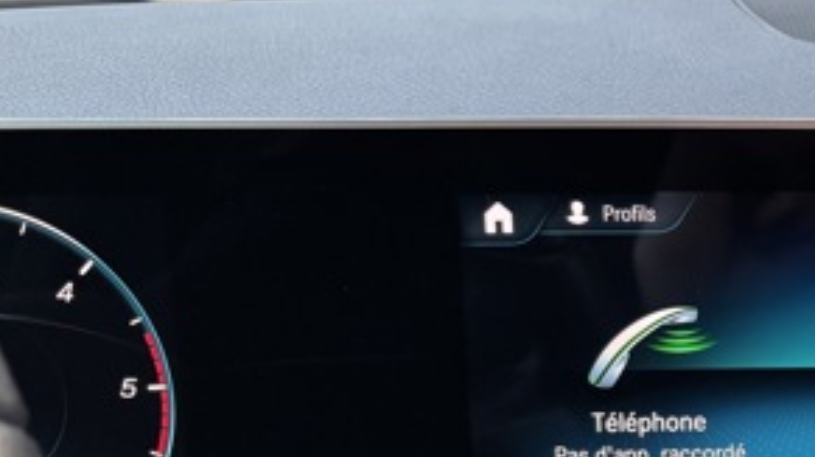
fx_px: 1684
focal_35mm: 78
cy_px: 418
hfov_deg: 23.7
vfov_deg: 15.3
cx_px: 1087
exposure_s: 1/59
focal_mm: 5.96
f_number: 1.6
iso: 160
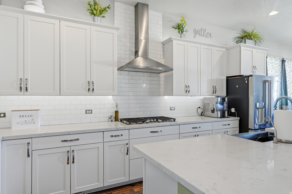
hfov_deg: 81.2
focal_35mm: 21
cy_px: 97
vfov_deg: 59.5
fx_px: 170
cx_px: 146
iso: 320
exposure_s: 1/200
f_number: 4
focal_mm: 21
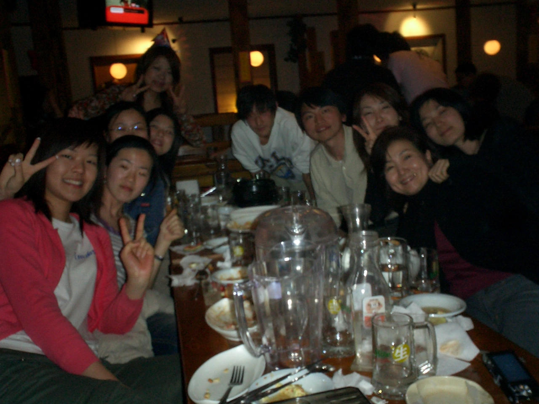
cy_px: 202
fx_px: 576
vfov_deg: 38.7
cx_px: 270
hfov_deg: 50.1
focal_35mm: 37
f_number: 3.5
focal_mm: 5.6
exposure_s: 1/40
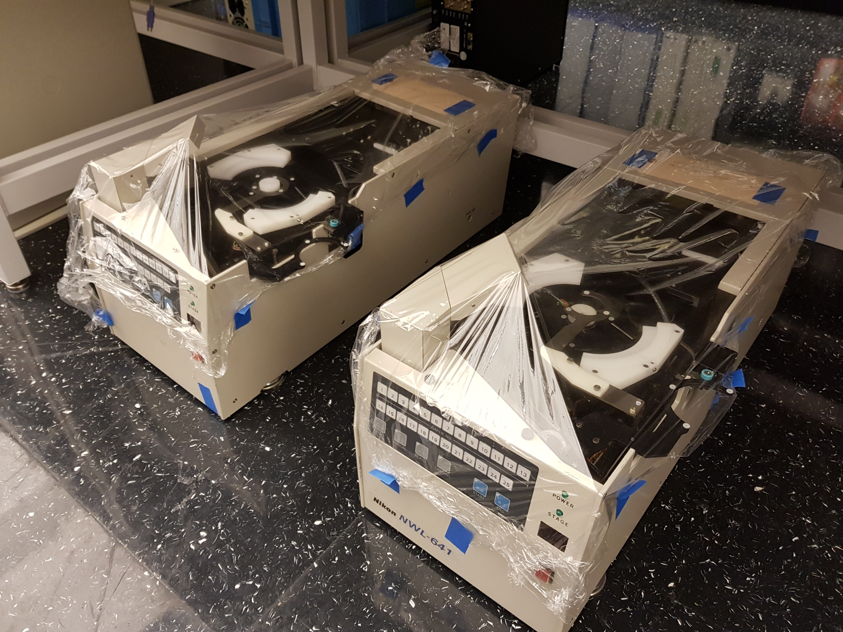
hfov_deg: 67.3
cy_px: 316
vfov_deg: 53.1
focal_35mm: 26
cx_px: 422
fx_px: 633
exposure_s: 1/30
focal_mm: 4.2
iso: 160
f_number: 1.7
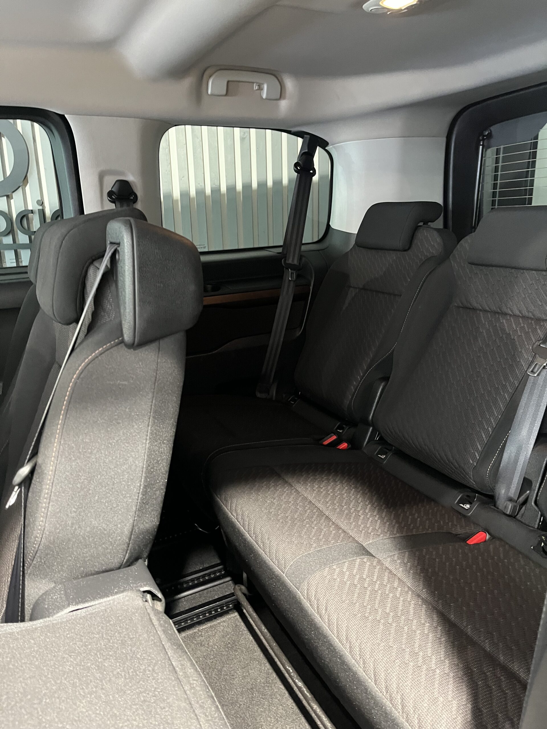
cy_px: 364
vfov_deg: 67.3
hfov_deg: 53.1
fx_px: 548
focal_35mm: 26
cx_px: 274
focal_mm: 5.1
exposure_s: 1/33
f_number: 1.6
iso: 500
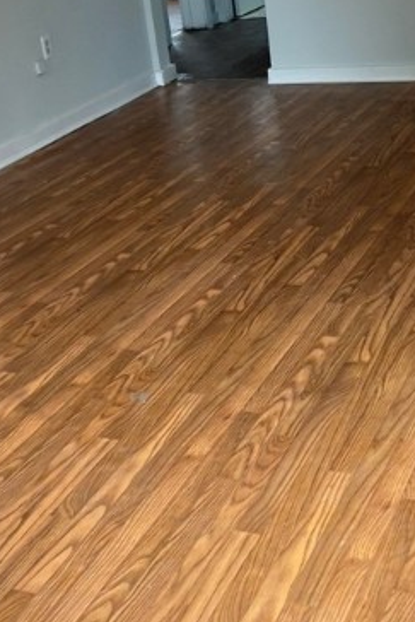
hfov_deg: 23.7
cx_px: 282
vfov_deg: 34.8
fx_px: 985
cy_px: 224
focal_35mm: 57
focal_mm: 4.25
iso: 100
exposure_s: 1/121
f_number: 1.8
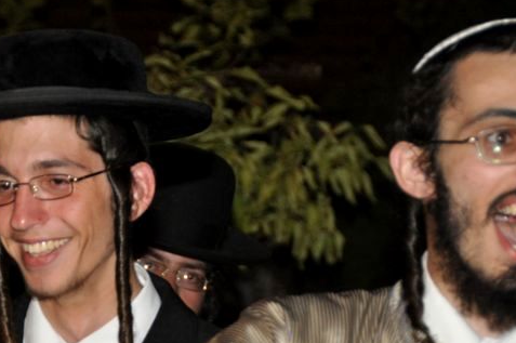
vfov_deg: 4.5
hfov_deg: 6.7
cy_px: 335
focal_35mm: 306
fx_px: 4382
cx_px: 77
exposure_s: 1/60
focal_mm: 95
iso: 800
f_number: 5.3
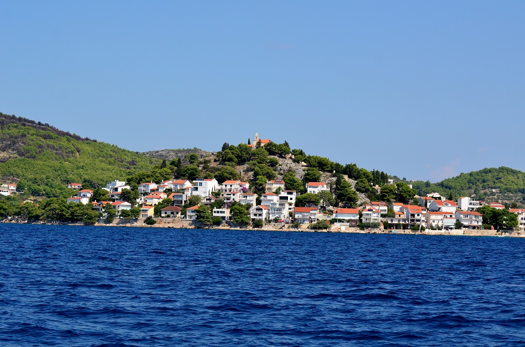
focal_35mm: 105
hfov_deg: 19.5
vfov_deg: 13.0
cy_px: 174
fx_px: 1528
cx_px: 262
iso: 400
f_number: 6.3
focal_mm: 70
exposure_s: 1/1600
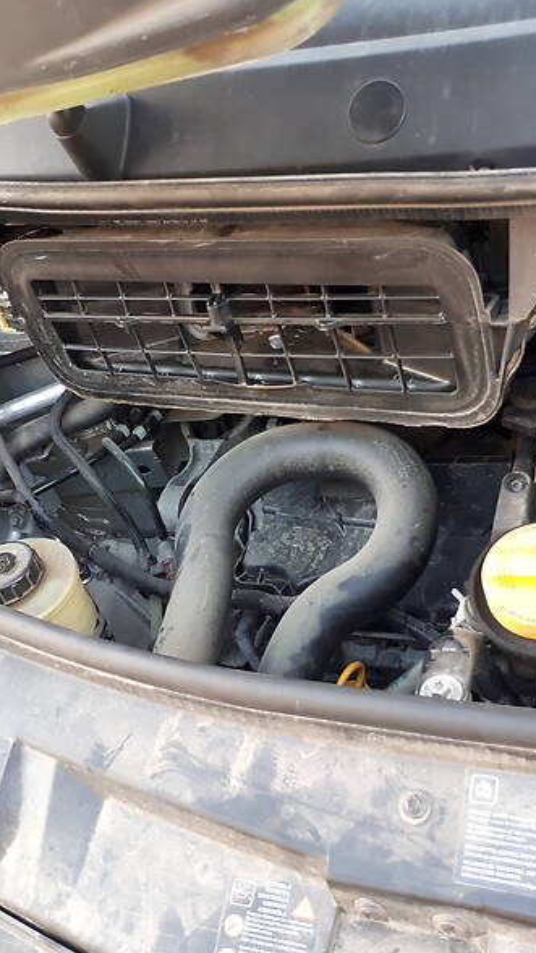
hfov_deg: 29.7
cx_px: 283
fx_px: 1010
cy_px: 470
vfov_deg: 50.5
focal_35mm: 40
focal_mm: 3.6
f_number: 1.9
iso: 125
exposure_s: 1/33
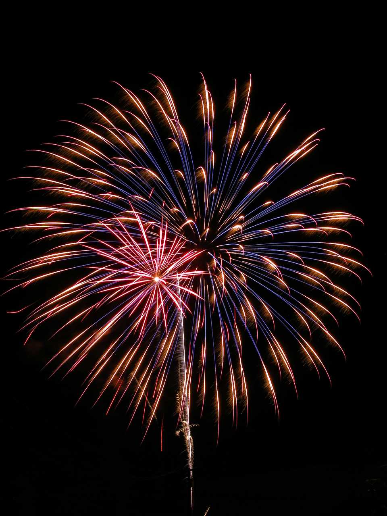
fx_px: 522
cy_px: 258
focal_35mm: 35
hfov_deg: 40.7
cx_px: 194
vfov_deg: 52.6
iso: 100
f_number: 8
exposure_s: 4
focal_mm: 8.9
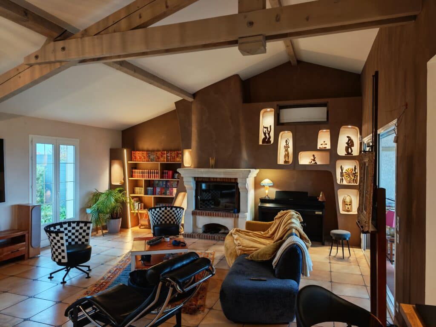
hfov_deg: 71.6
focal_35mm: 24
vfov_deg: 56.8
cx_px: 218
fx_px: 302
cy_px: 164
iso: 250
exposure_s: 1/50
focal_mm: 6.83
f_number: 2
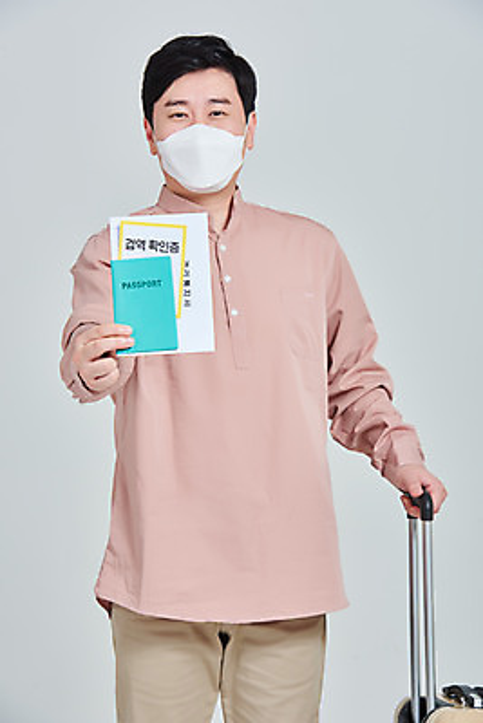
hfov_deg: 8.9
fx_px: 3116
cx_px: 242
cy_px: 362
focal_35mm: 155
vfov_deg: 13.2
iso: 100
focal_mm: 155
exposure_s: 1/125
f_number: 13
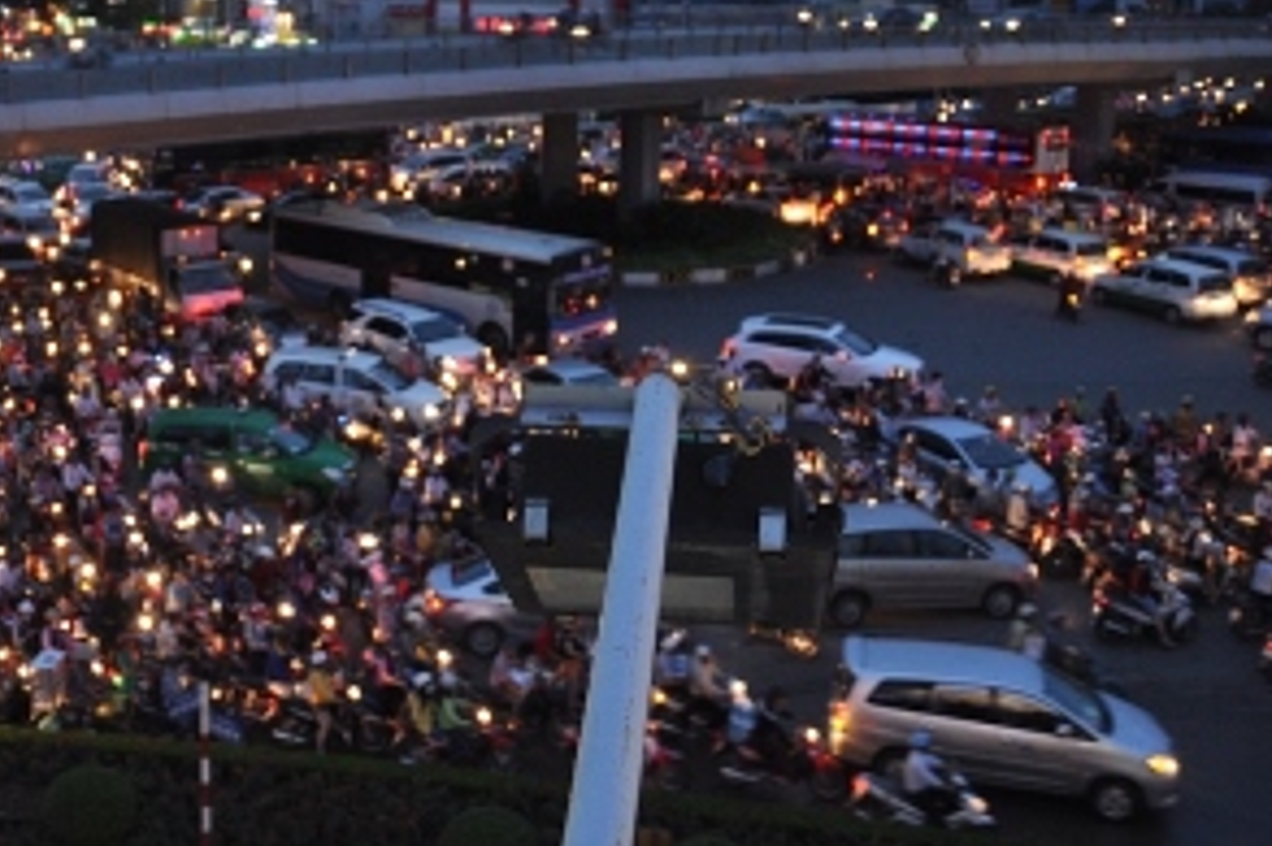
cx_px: 234
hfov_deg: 40.8
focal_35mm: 46
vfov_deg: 28.6
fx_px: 1624
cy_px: 182
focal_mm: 18
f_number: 3.5
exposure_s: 1/30
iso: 560
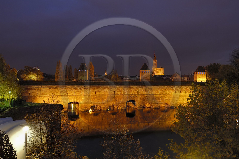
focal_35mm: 36
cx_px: 120
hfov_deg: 53.2
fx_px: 239
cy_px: 80
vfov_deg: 36.8
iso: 100
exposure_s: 7.1
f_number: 6.3
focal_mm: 24
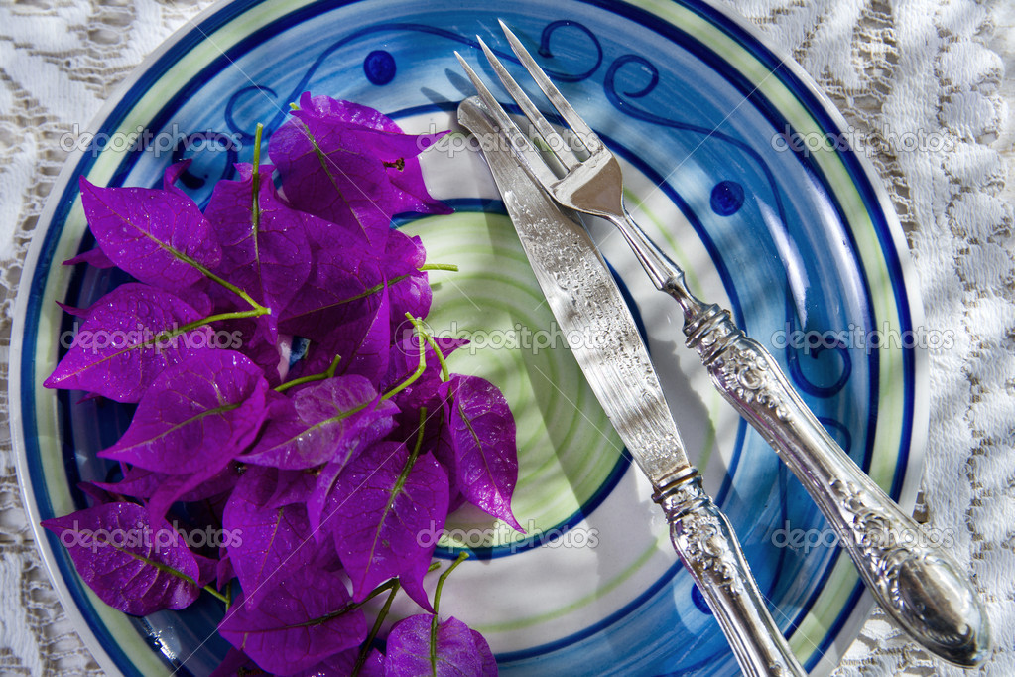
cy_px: 338
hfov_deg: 33.4
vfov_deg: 22.6
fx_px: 1692
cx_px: 508
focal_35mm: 60
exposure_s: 1/100
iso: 100
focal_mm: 60
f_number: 8
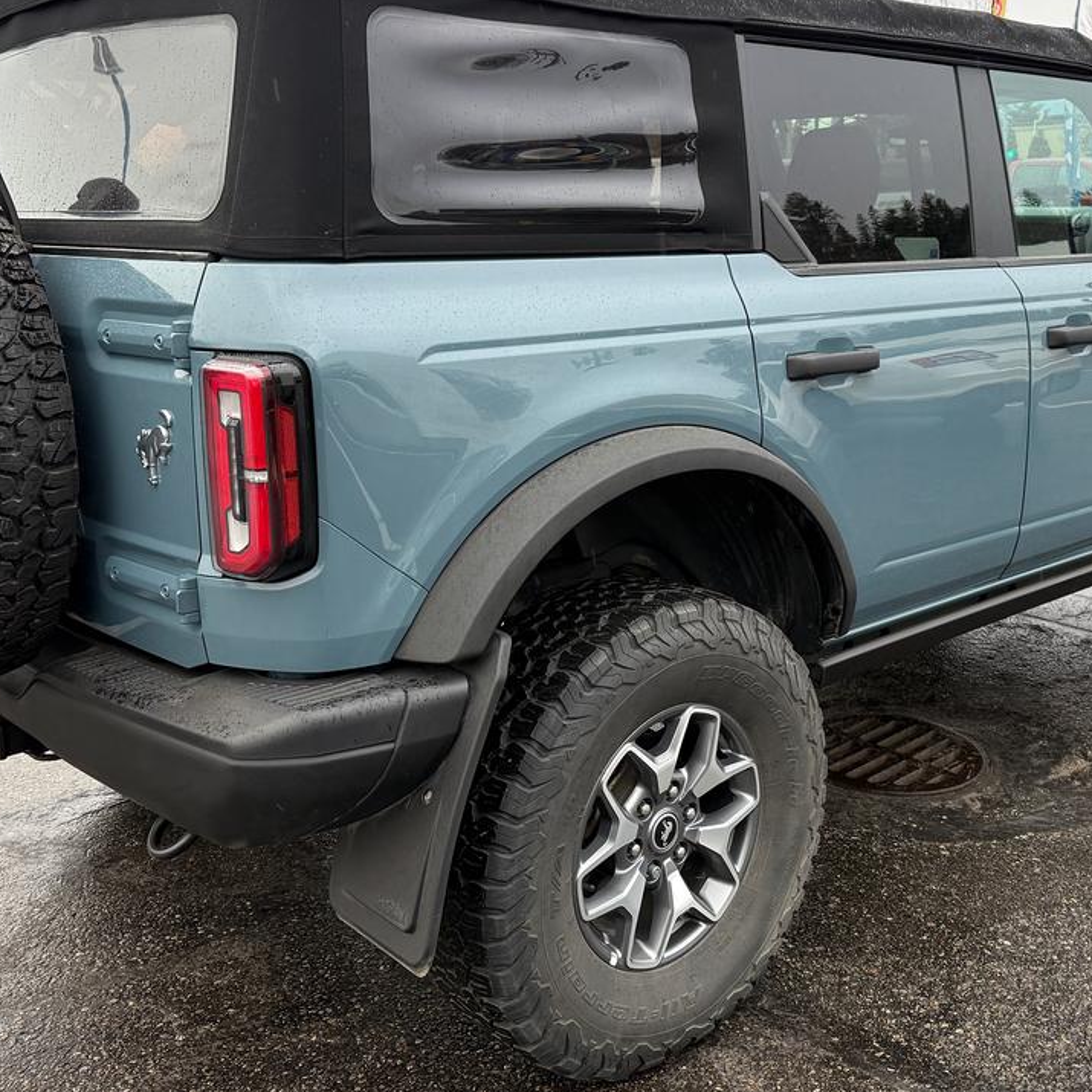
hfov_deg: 43.7
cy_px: 455
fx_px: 1356
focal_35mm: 38
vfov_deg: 43.7
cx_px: 635
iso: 125
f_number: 1.78
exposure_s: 1/230
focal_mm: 6.76
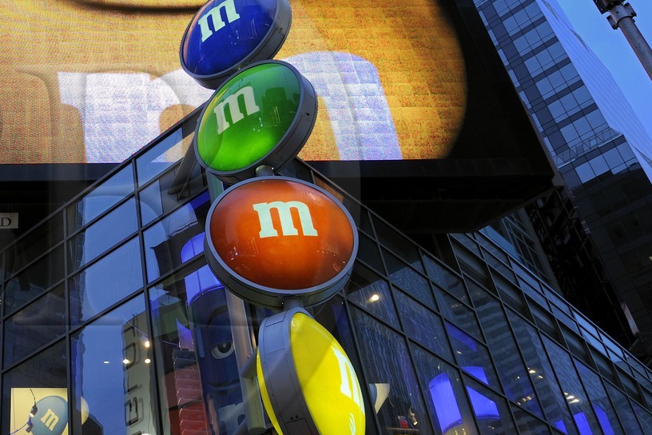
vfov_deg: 28.6
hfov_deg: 38.2
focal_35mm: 47
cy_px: 196
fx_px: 851
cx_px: 31
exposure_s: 1/40
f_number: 5.6
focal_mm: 24
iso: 800
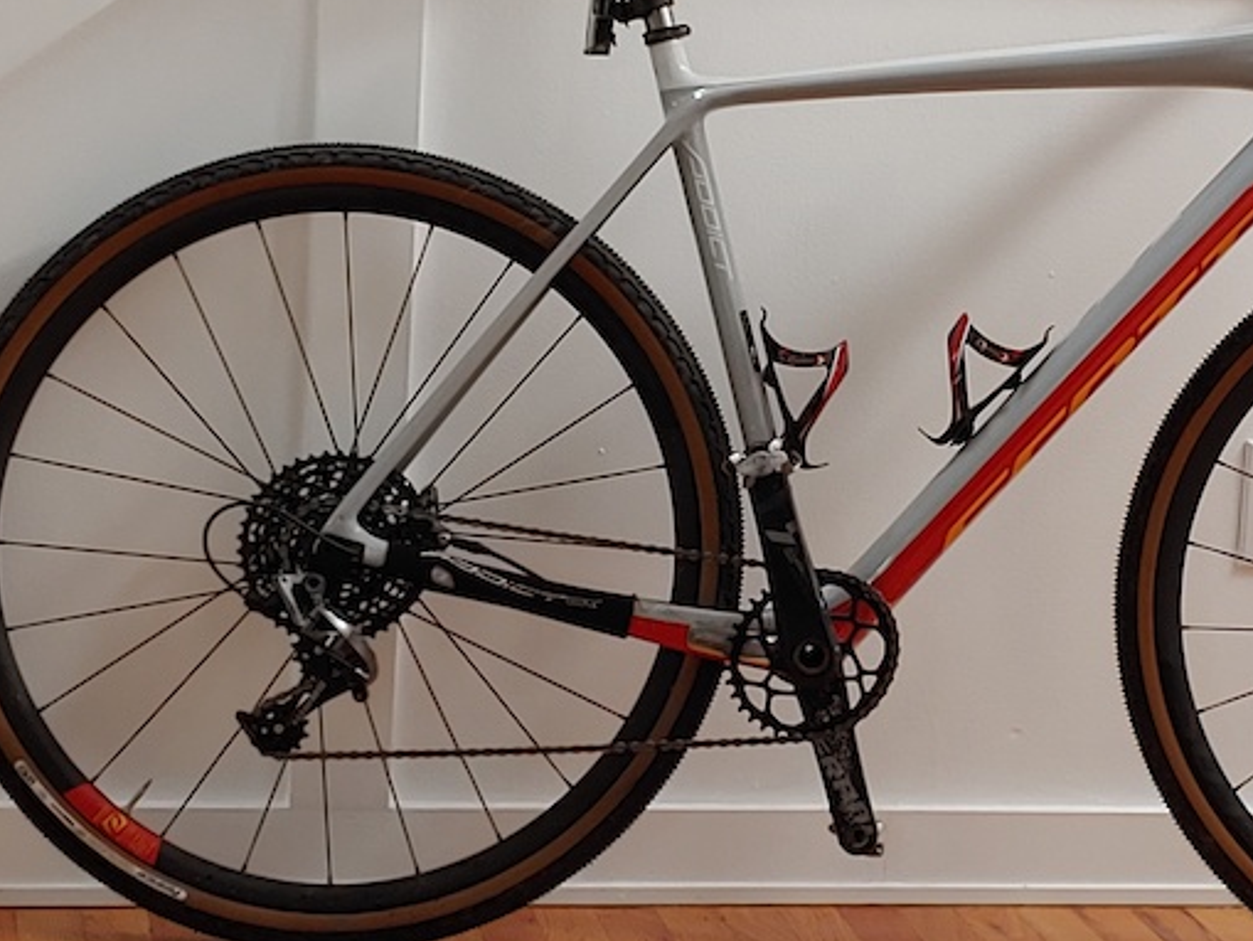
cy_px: 345
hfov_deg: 17.8
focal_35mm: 110
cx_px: 928
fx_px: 3983
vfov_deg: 13.5
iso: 50
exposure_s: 1/60
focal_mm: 4.23
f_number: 1.5
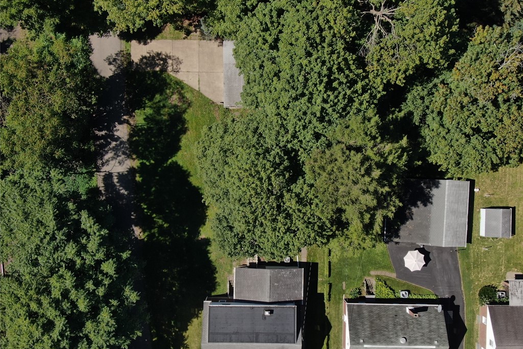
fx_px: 697
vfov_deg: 28.0
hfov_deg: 41.1
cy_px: 190
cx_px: 262
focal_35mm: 48
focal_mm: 8.23
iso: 100
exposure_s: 1/800
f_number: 3.7
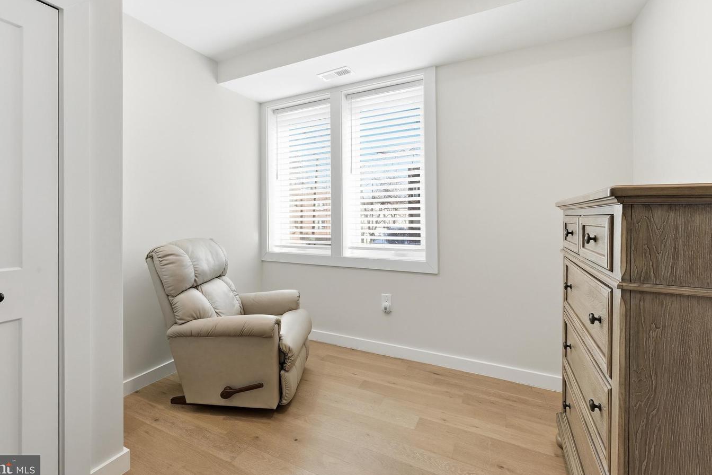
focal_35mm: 15
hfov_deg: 100.3
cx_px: 339
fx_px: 297
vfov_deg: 77.3
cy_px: 228
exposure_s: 1/800
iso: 400
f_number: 11
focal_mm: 14
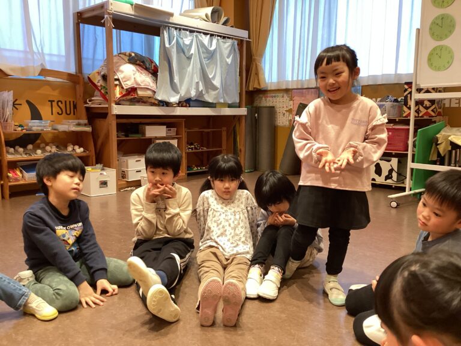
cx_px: 230
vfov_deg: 45.4
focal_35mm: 31
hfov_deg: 58.4
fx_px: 413
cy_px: 173
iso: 160
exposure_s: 1/50
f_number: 2.4
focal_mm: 3.3
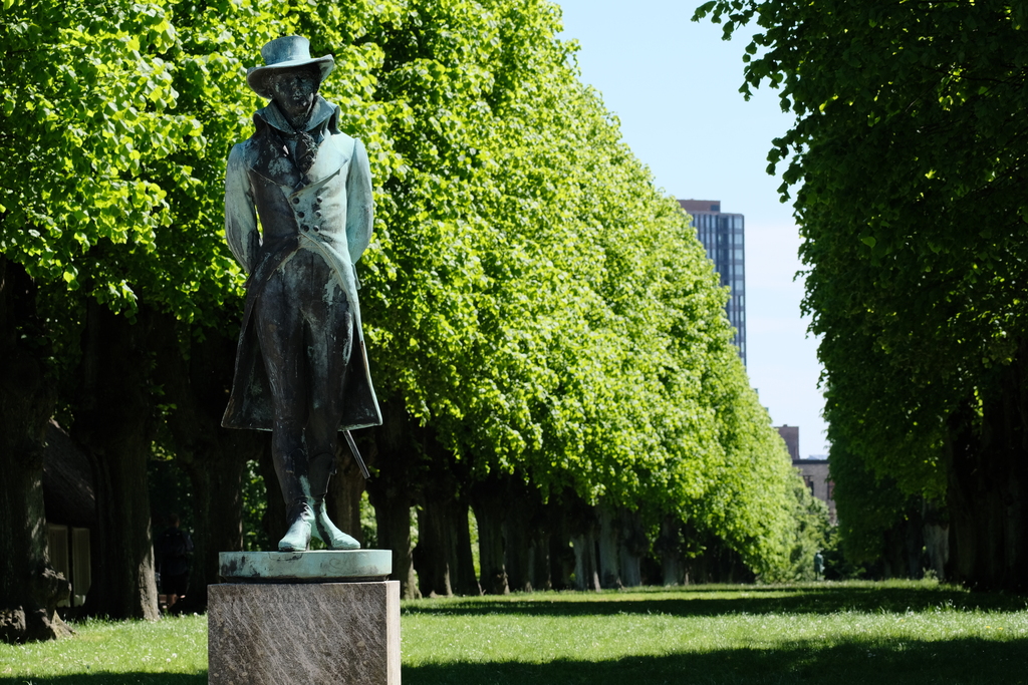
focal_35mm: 150
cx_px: 514
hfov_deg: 13.7
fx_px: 4284
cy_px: 342
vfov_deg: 9.2
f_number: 8
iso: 640
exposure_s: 1/450
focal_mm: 100
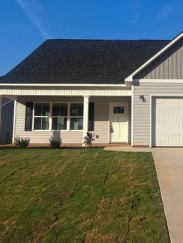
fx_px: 282
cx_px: 142
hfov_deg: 35.0
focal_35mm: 40
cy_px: 106
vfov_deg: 46.7
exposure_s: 1/4854
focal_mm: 5.1
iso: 50
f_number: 1.6
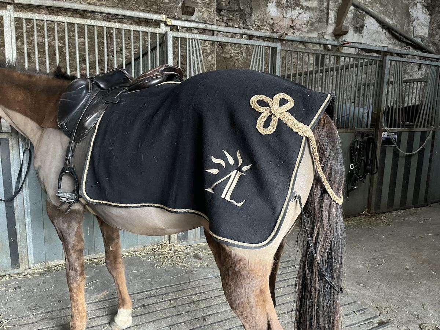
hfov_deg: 67.3
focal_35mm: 26
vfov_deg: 53.1
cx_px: 220
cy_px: 165
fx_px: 330
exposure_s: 1/36
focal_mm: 5.1
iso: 640
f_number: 1.6
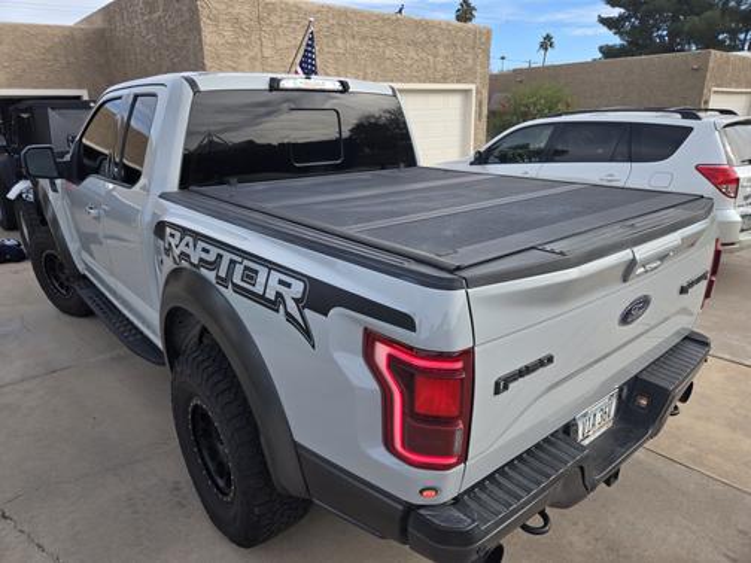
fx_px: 499
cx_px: 376
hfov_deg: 73.9
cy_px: 282
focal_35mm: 23
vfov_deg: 58.9
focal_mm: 5.4
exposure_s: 1/799
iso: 25
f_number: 1.8
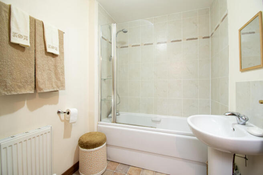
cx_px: 132
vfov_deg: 77.3
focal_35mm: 15
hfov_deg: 100.4
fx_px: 110
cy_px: 88
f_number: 8
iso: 320
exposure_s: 1/3
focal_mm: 10
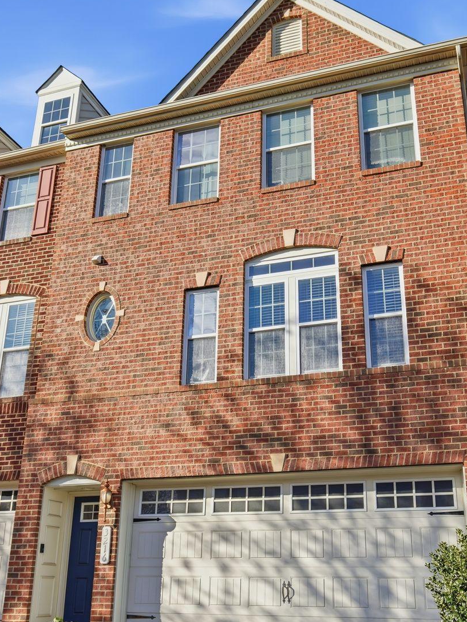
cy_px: 319
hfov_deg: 37.7
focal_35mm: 38
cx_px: 258
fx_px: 684
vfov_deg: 49.0
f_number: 7.1
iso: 100
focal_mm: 21
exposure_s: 1/1600
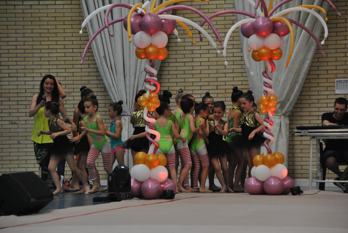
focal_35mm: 153
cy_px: 116
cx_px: 174
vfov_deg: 9.0
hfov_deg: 13.4
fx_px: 1481
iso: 800
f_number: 5.6
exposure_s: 1/250
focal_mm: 102
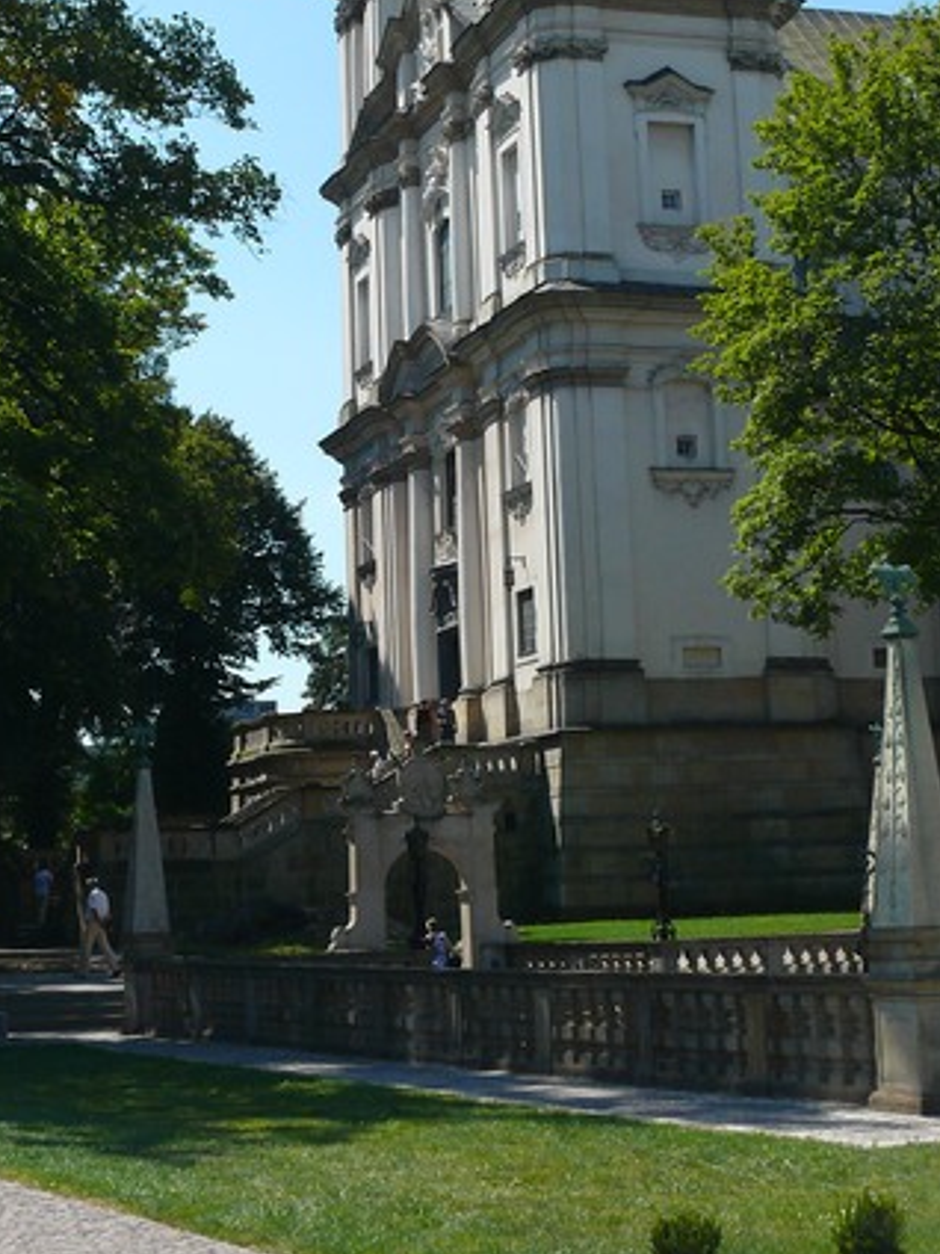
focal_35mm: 69
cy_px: 361
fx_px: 2498
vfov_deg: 27.9
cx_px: 375
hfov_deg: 21.3
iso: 100
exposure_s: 1/250
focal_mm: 8.2
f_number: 4.5
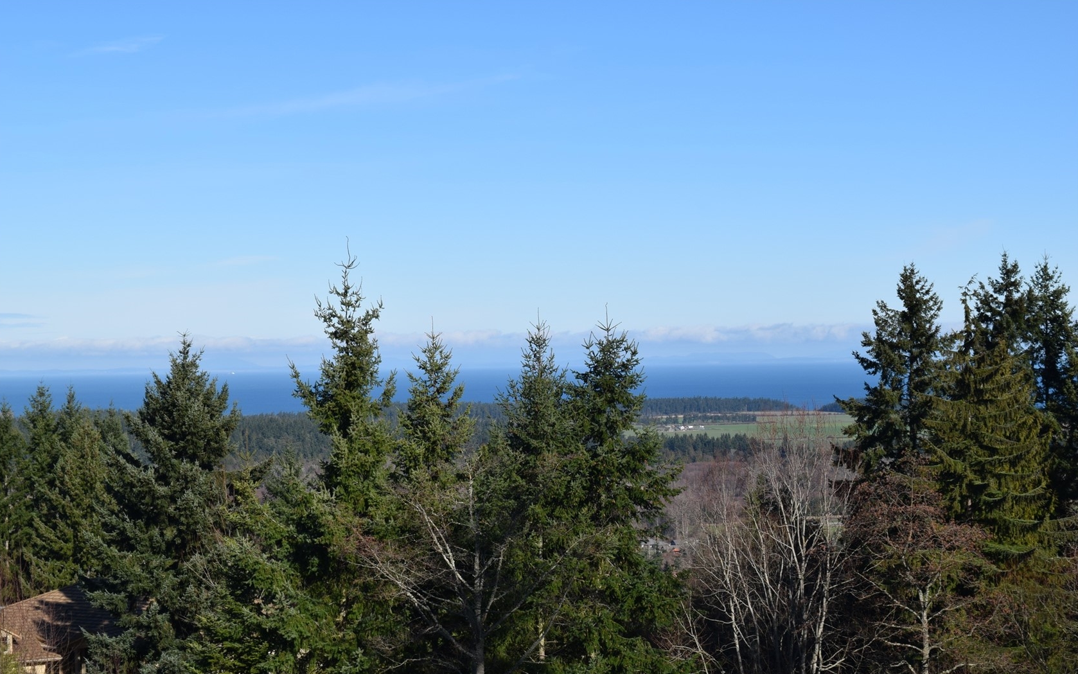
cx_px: 535
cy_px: 357
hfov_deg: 29.6
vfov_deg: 18.7
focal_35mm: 70
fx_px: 2042
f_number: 11
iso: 100
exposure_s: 1/200
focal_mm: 45
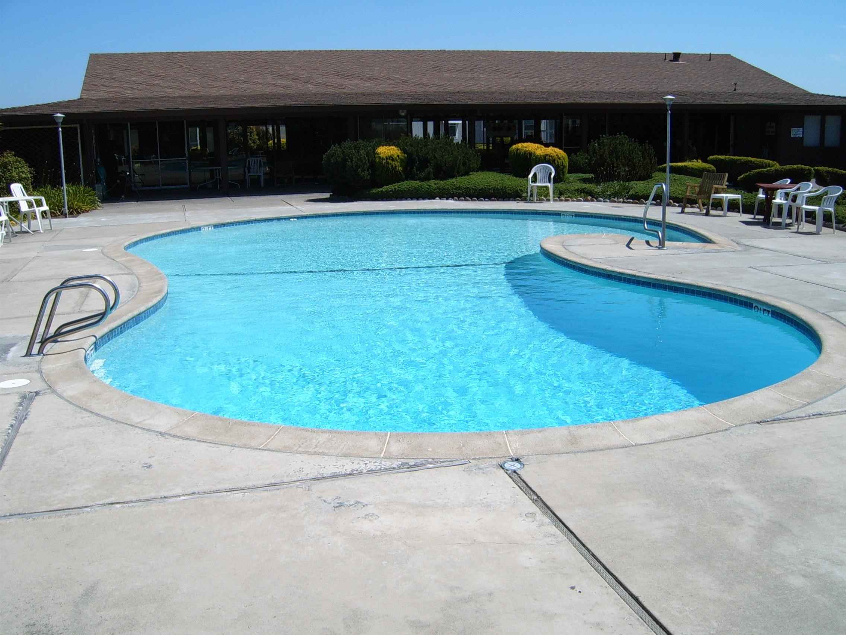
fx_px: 904
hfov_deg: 50.1
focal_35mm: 37
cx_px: 423
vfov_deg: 38.7
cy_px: 318
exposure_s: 1/350
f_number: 6
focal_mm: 6.2
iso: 63
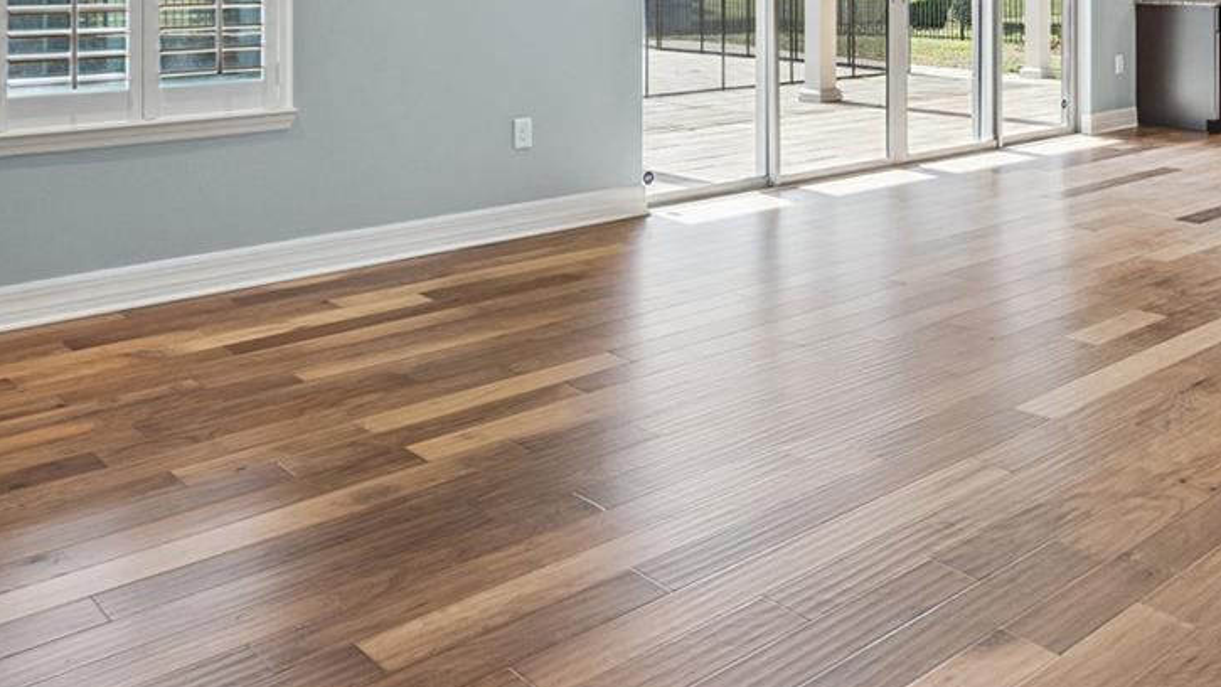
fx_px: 1235
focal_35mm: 38
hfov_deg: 51.1
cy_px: -34
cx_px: 859
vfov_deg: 28.7
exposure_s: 1/60
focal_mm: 16.5
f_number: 9
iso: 200
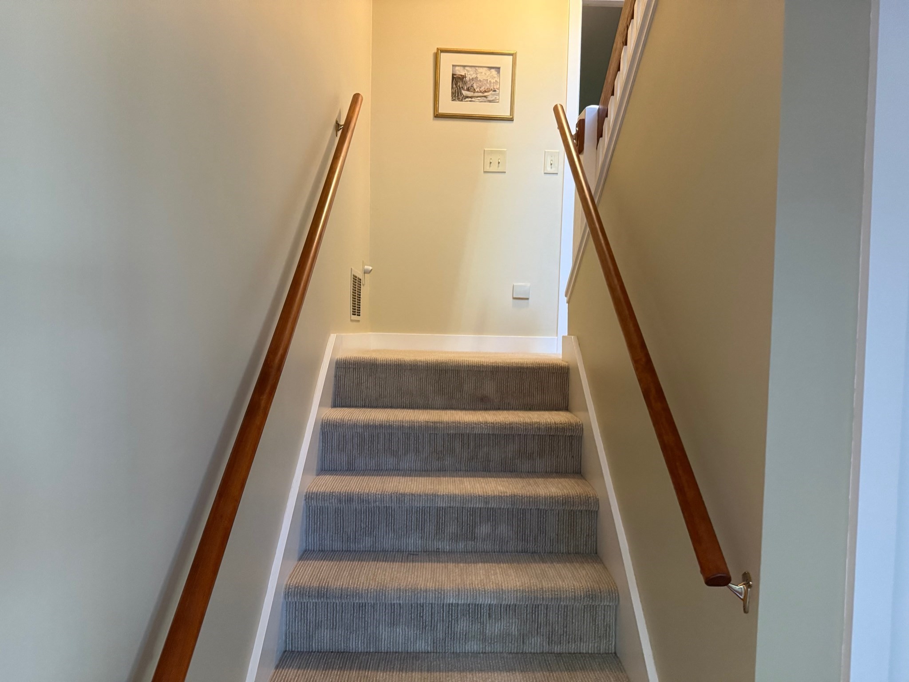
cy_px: 341
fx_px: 630
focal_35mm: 24
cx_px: 454
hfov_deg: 71.6
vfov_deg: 56.8
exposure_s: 1/60
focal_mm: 6.76
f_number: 1.78
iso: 500
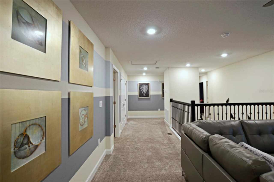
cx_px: 137
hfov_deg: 100.5
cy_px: 91
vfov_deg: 77.1
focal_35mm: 15
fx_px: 114
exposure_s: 1/10
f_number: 4.5
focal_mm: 10
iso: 100
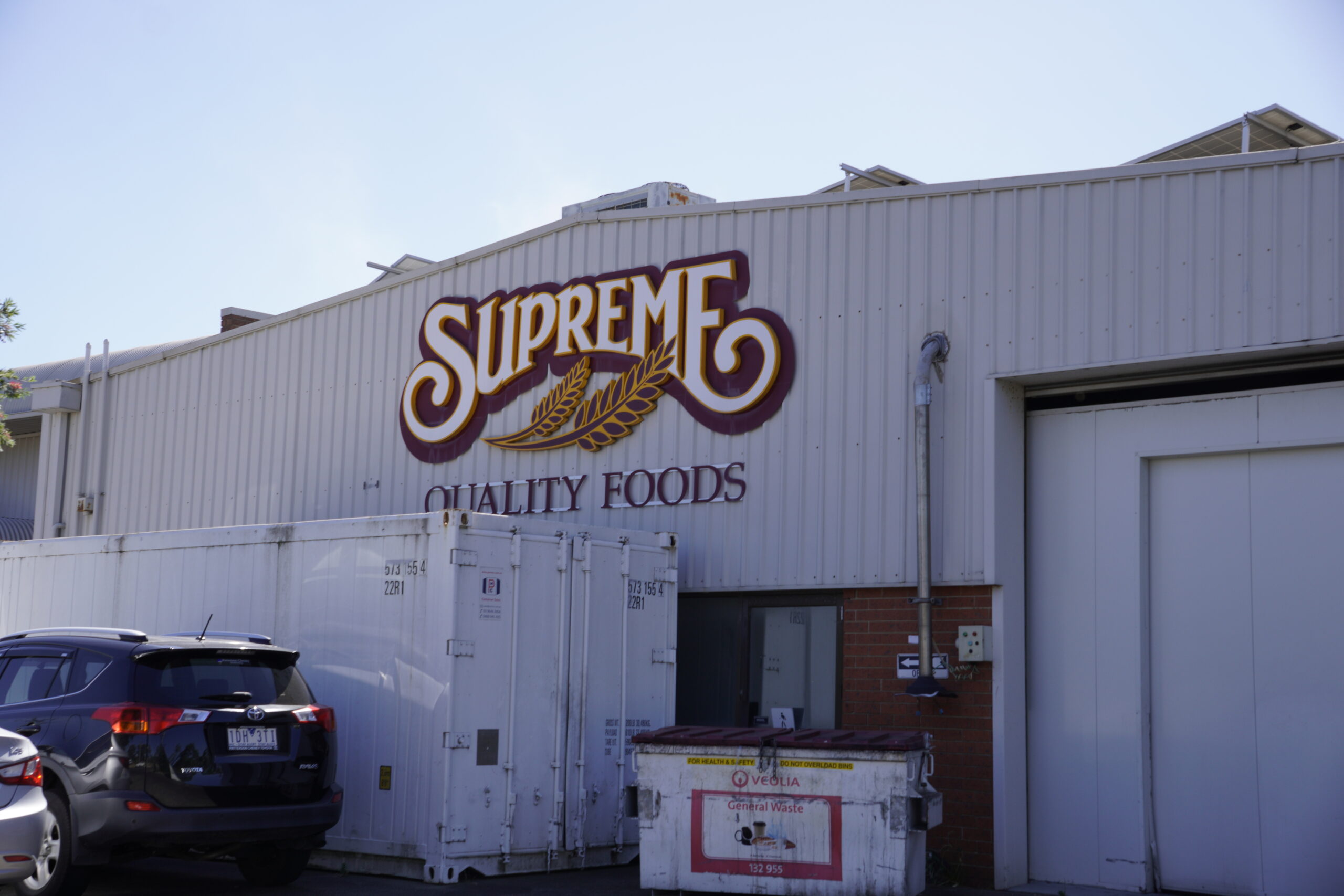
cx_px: 672
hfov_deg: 39.4
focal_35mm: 50
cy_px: 448
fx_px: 1876
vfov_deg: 26.9
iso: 100
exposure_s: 1/250
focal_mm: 33.5
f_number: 6.3
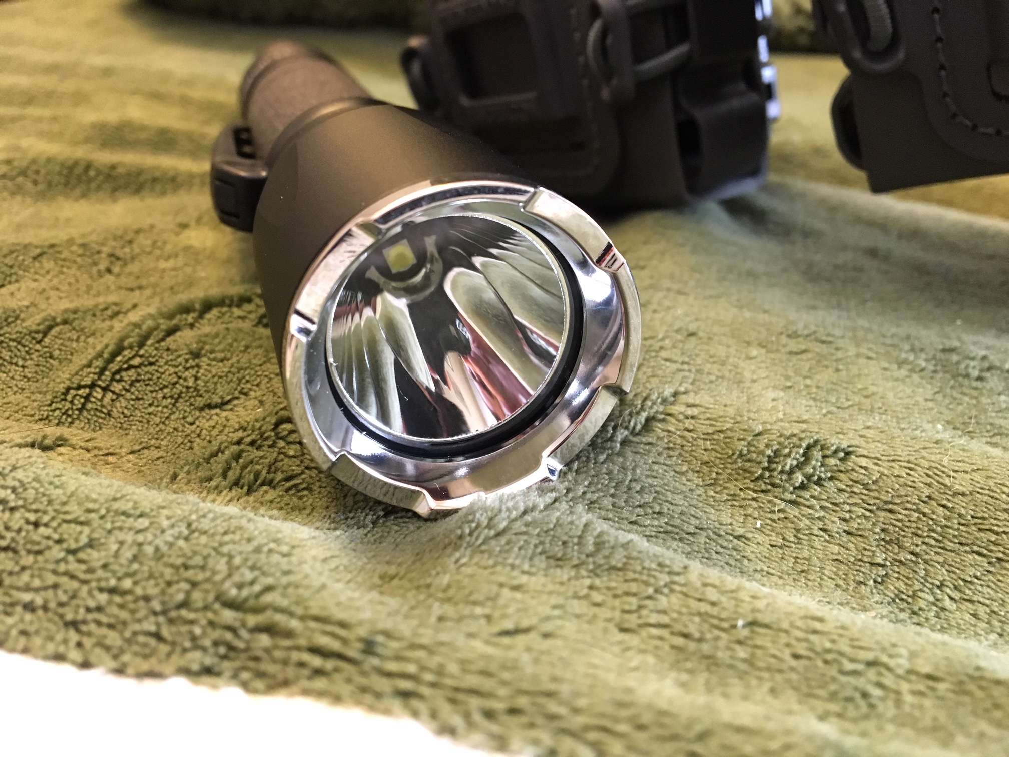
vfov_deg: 48.2
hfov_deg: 61.7
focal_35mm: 29
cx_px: 504
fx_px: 845
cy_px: 378
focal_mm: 4.15
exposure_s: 1/15
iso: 200
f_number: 2.2
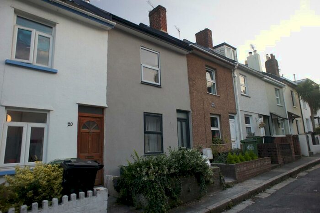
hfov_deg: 73.8
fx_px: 213
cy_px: 106
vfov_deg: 53.1
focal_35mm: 24
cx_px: 160
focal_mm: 16
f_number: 4
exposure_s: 1/60
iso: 200
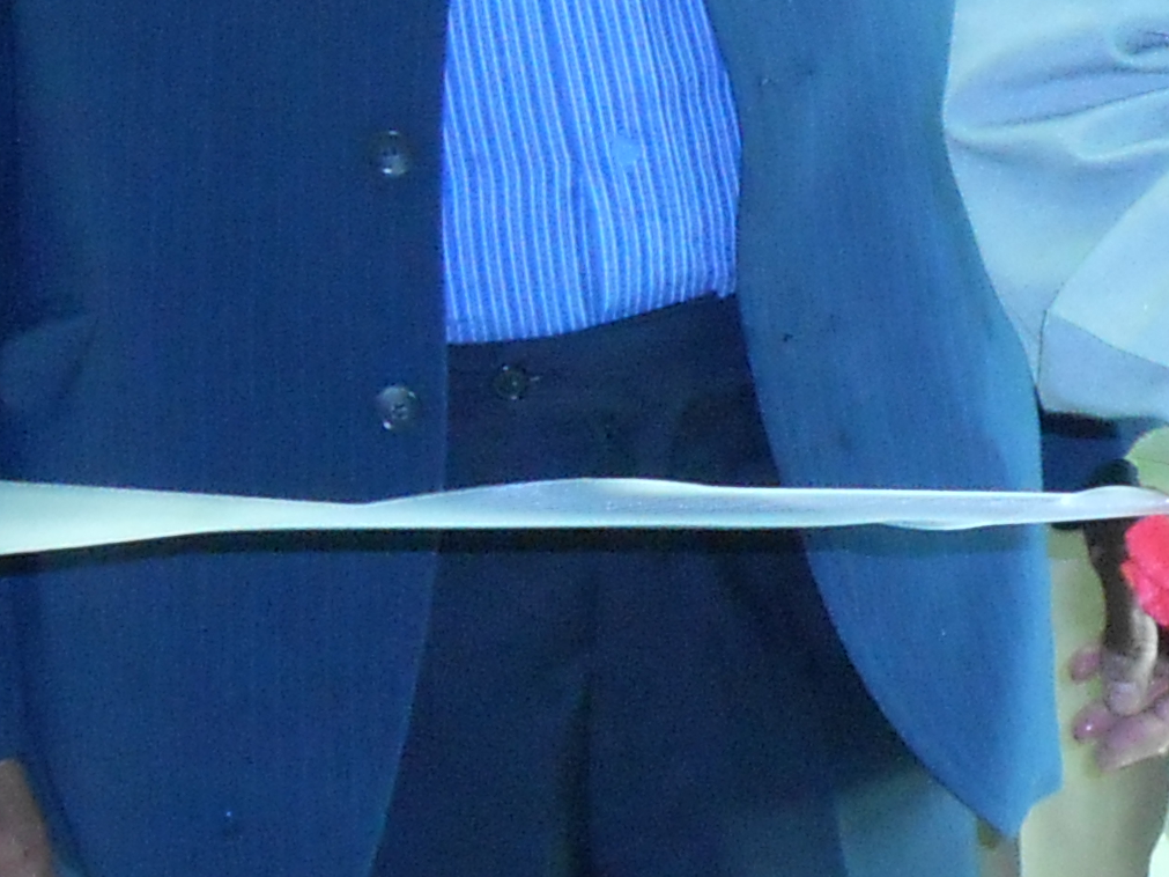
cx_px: 1403
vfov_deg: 9.4
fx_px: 5234
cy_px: -289
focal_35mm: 155
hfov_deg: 12.4
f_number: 3.9
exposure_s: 1/30
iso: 400
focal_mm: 6
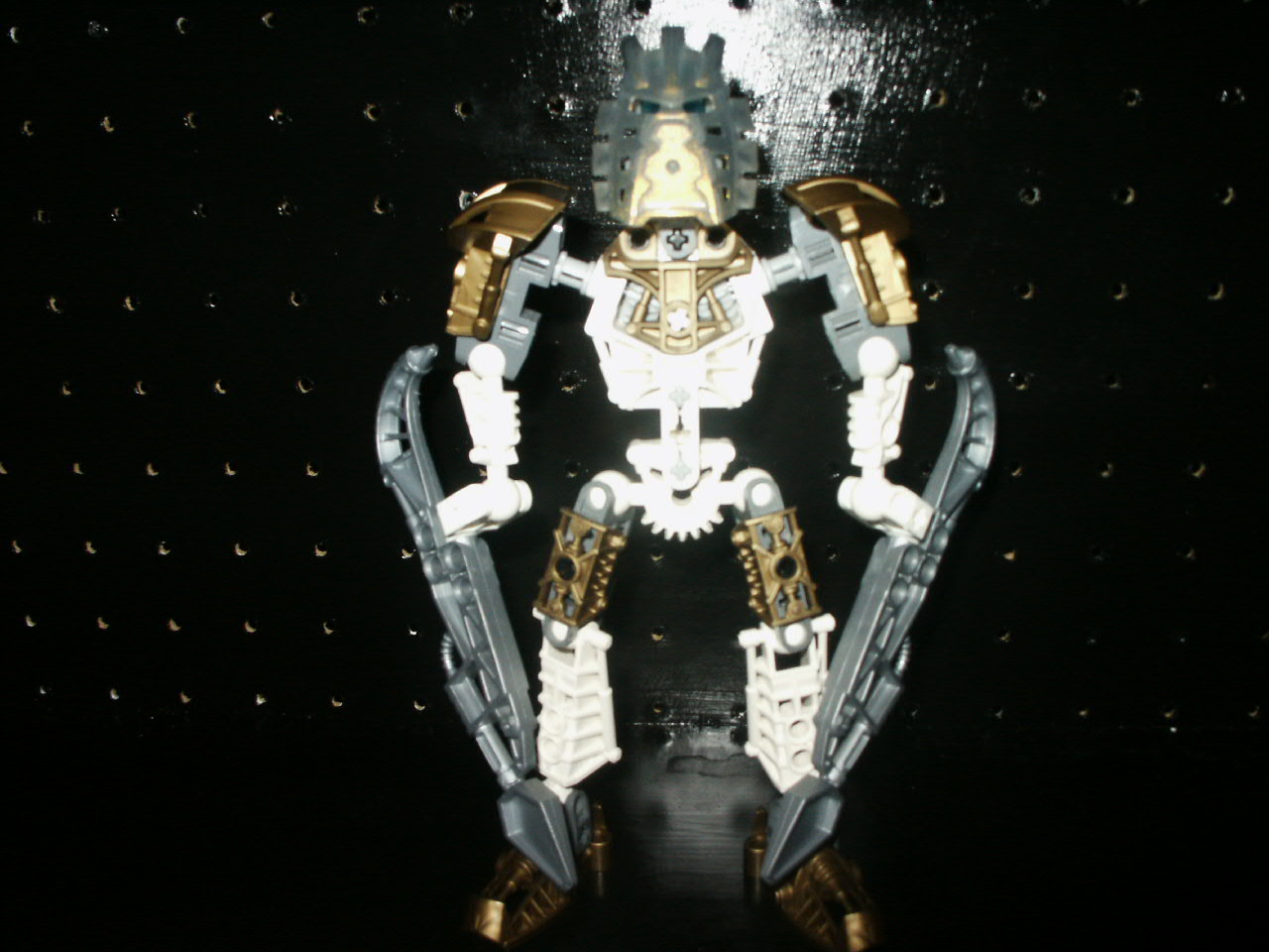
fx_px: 1283
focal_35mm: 35
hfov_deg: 52.6
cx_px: 634
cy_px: 476
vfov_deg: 40.7
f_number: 6.7
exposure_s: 1/45
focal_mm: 7.18
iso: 200
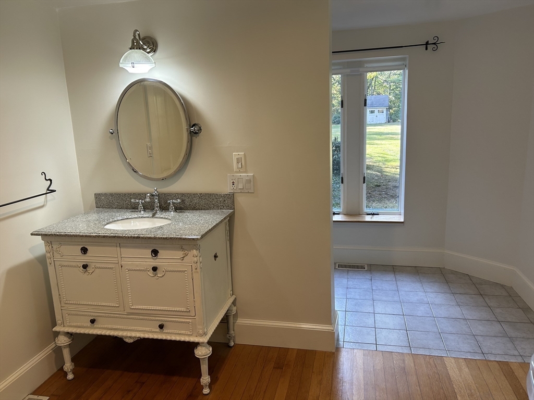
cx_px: 267
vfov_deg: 53.1
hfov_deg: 67.3
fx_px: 401
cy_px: 200
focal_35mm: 26
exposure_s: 1/120
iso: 64
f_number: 1.5
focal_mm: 5.7
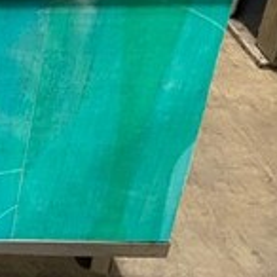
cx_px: -283
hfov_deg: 14.8
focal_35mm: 96
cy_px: -108
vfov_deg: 16.8
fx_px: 869
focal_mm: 4.25
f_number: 1.8
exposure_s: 1/60
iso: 250
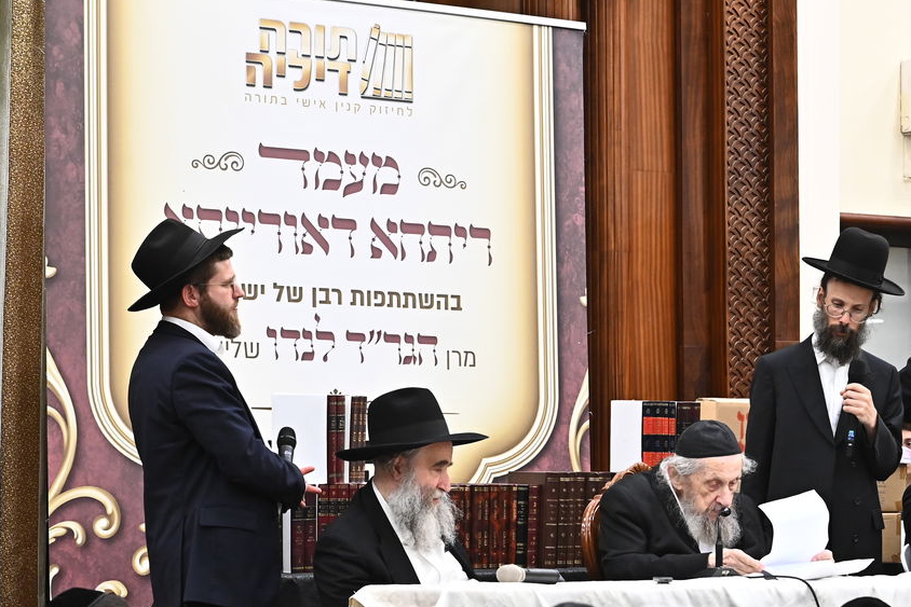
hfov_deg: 17.6
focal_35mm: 116
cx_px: 629
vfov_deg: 11.8
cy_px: 461
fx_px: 2936
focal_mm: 70
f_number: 5.6
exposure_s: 1/200
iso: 3200
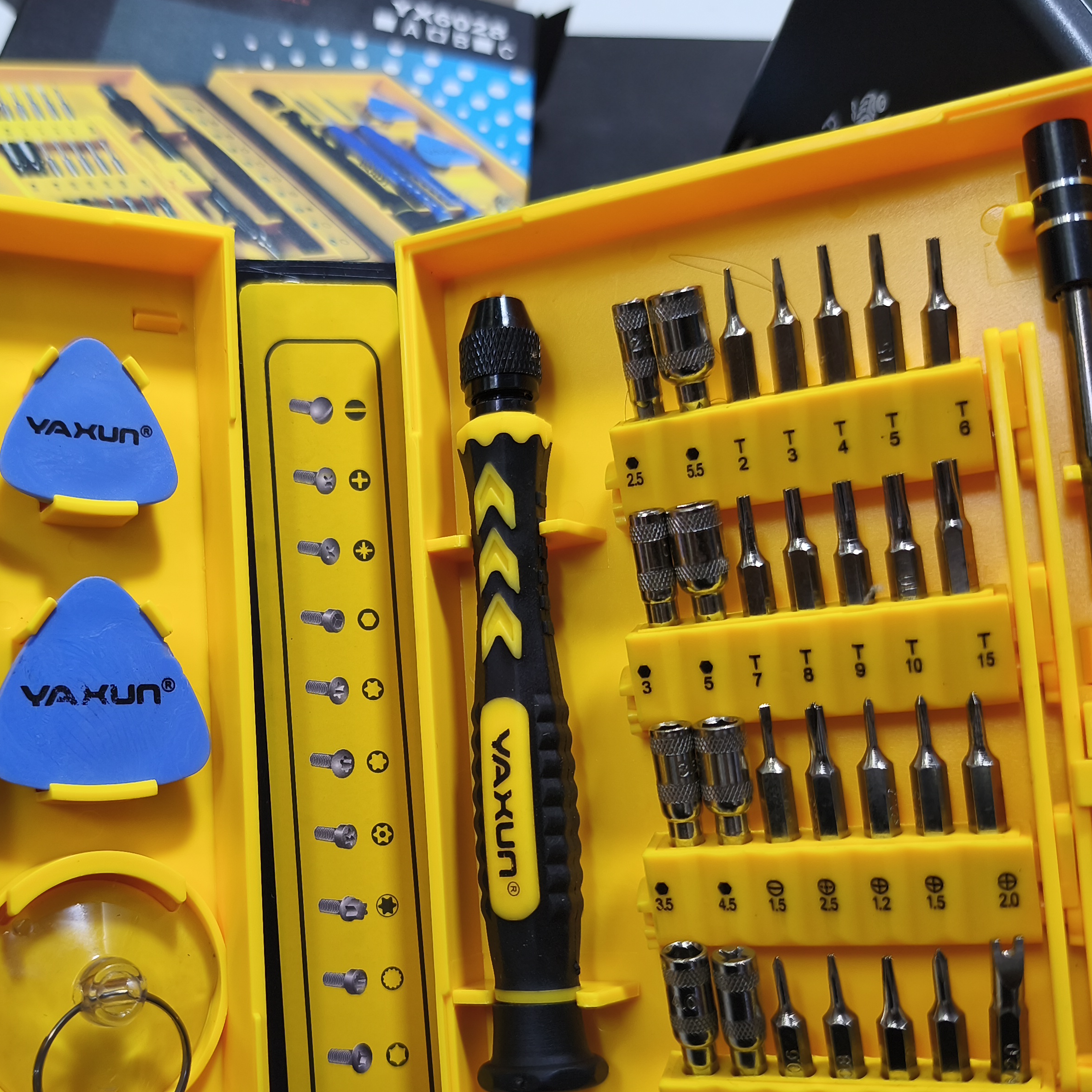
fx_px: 1249
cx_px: 359
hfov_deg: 46.4
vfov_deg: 46.9
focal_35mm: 35
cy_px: 674
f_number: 1.65
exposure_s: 1/99.9
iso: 320
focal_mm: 6.18
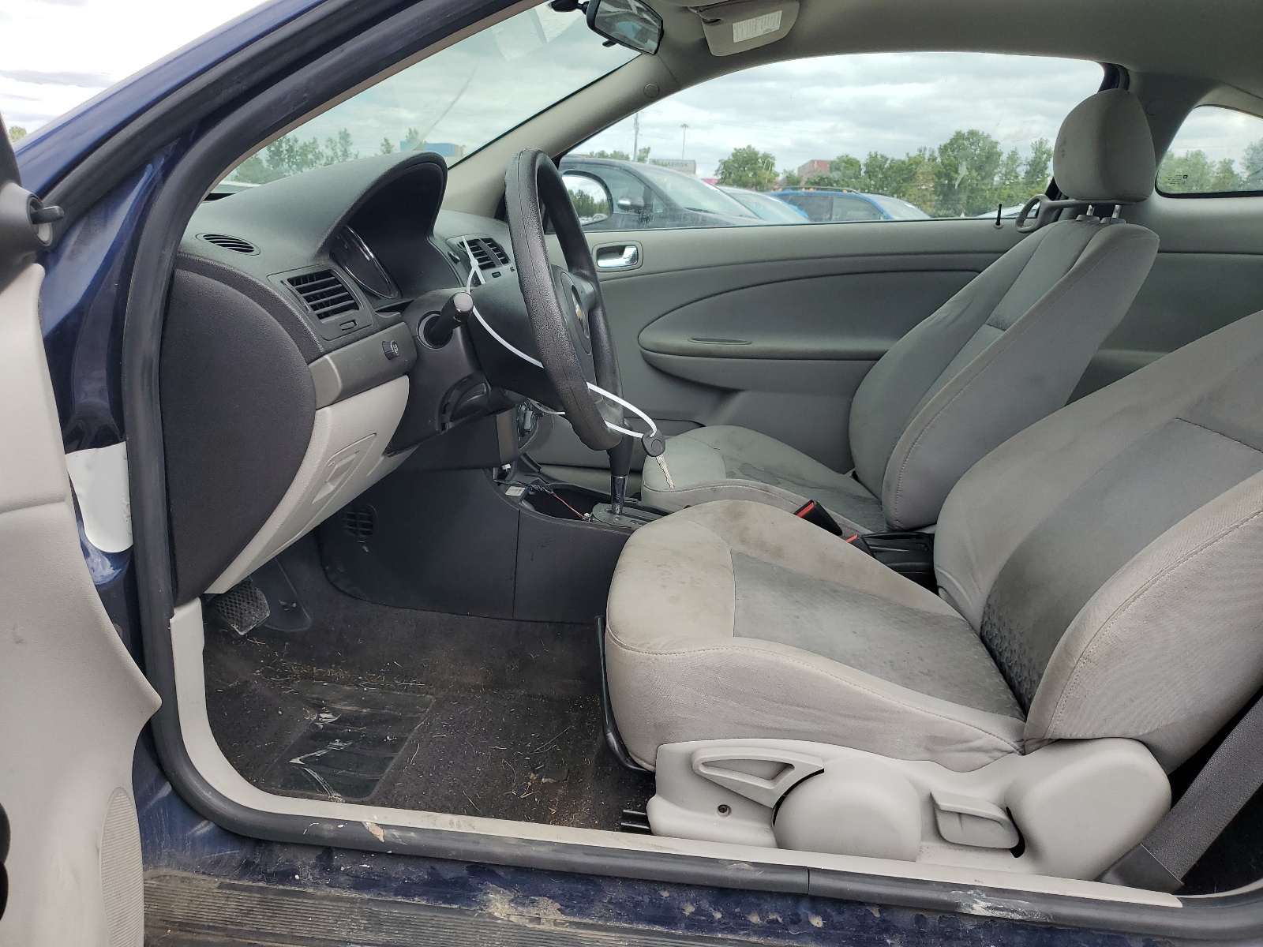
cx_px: 632
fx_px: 949
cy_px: 474
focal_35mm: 26
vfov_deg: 53.1
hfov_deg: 67.3
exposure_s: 1/1250
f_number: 1.5
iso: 50
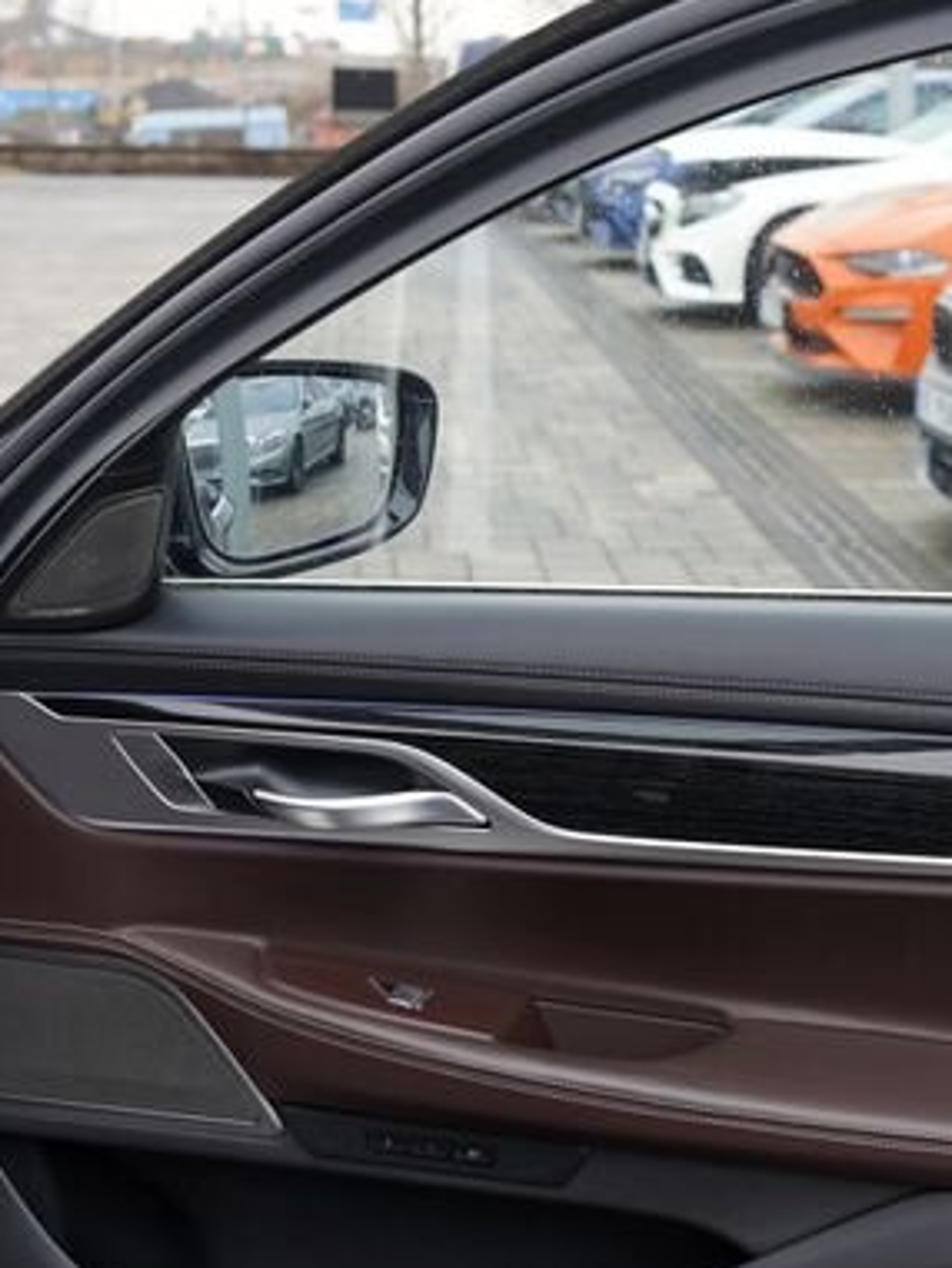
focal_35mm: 62
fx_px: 2272
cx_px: 872
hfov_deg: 23.0
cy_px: 747
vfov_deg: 31.1
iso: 100
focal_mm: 24
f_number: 3.5
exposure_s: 1/50
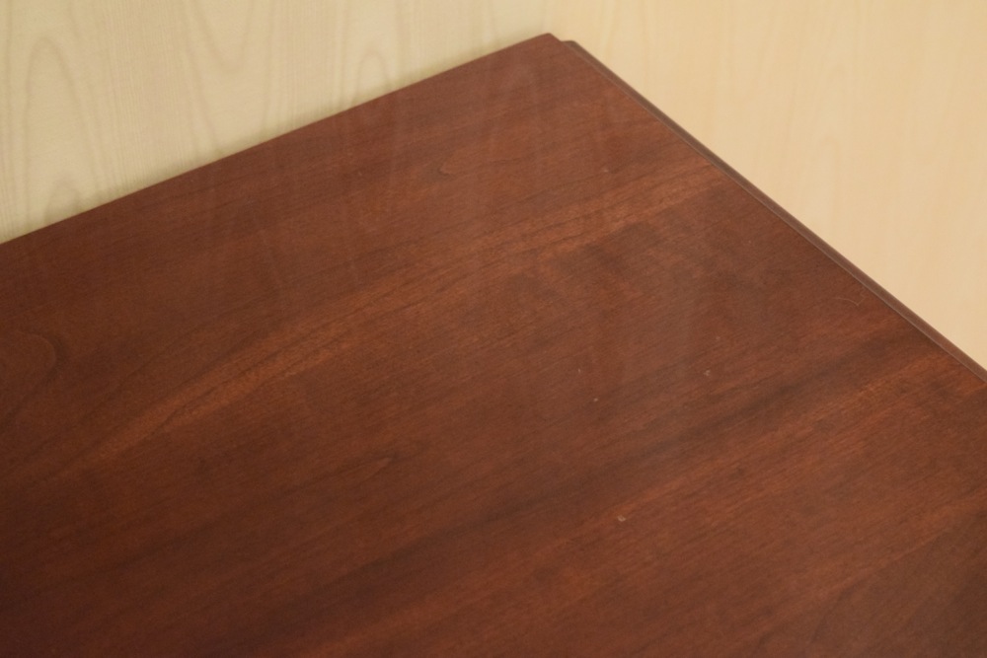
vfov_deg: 16.6
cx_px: 494
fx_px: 2262
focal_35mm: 82
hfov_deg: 24.6
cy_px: 329
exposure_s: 1/50
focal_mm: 55
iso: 6400
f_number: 5.6
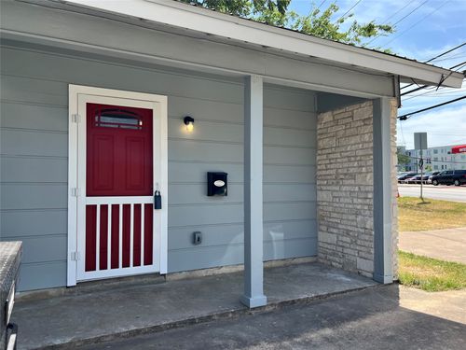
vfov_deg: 53.1
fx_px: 350
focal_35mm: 26
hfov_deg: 67.3
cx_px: 233
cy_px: 175
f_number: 1.5
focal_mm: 5.7
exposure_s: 1/1575
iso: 50
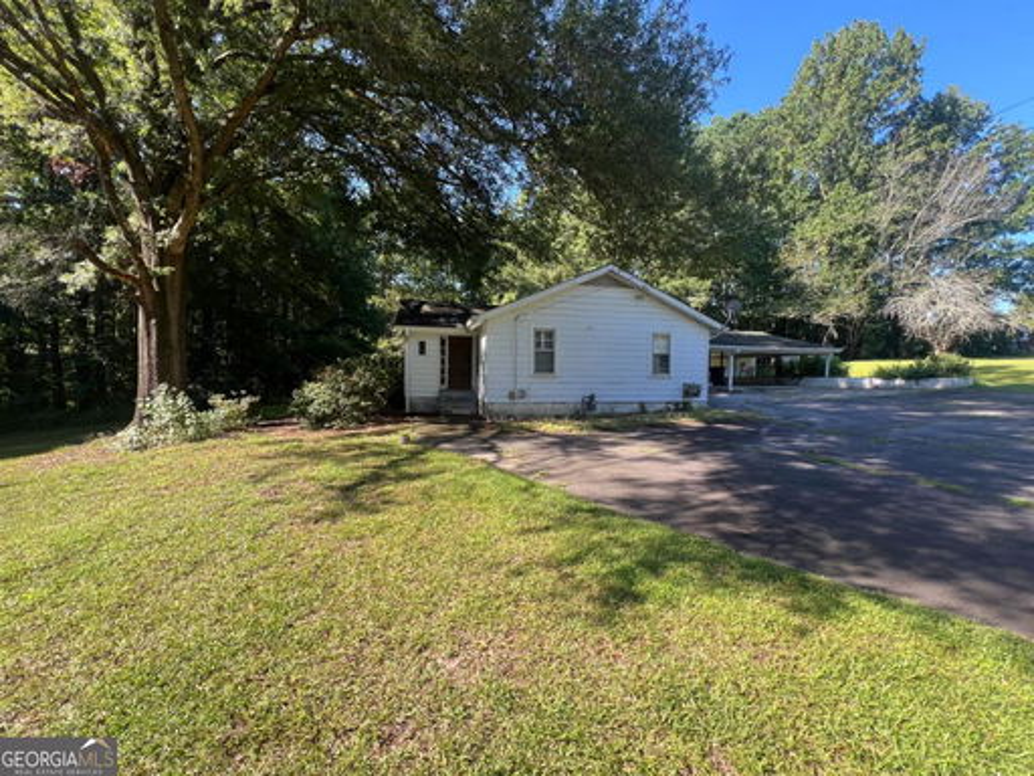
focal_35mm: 13
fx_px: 388
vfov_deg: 89.9
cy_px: 388
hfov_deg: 106.2
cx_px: 517
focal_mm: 1.57
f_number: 1.8
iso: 32
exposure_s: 1/247
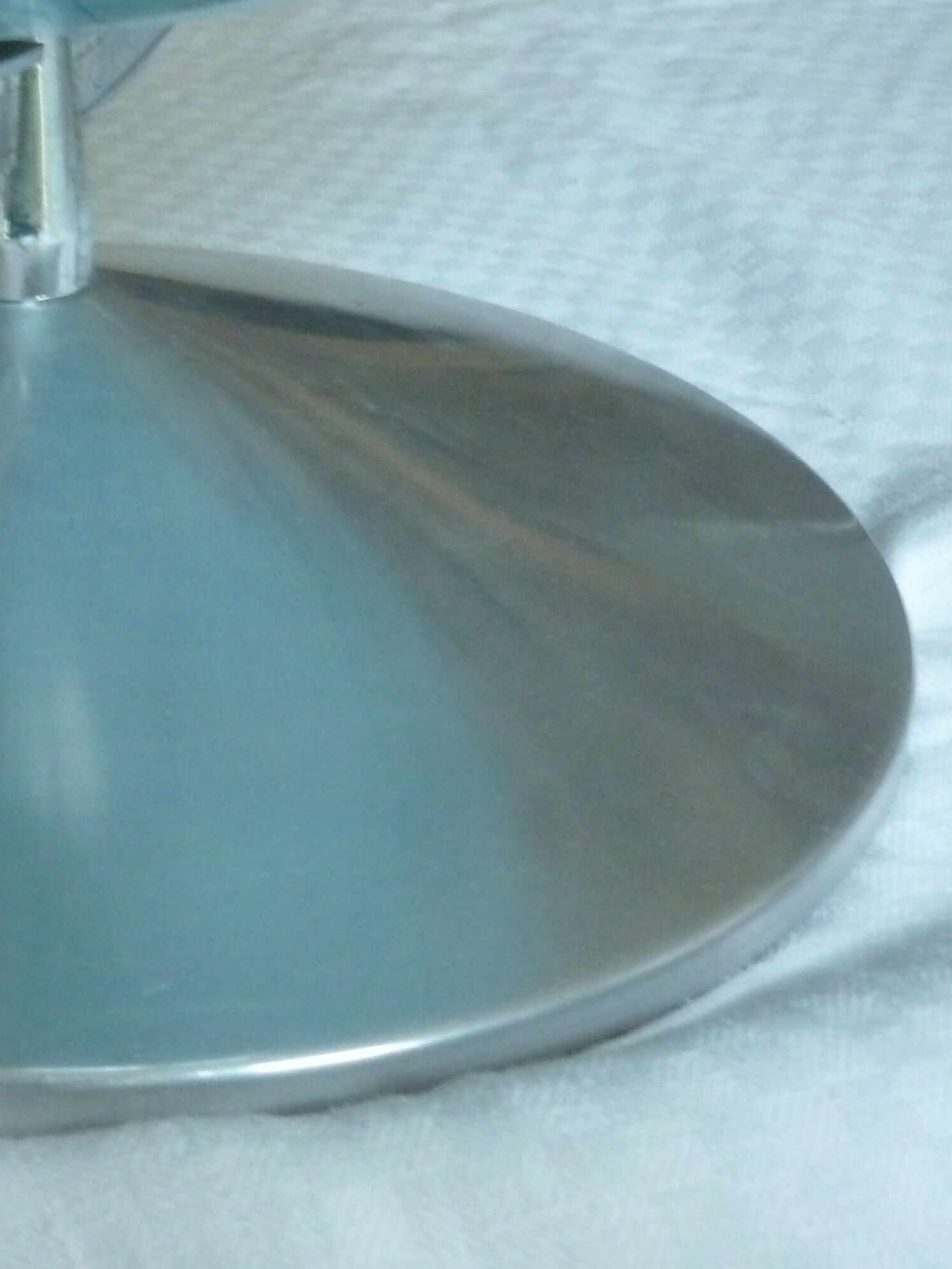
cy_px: 511
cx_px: -64
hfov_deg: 23.1
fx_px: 2200
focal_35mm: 60
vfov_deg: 32.1
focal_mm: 5.5
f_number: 2.8
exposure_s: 1/13
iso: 400
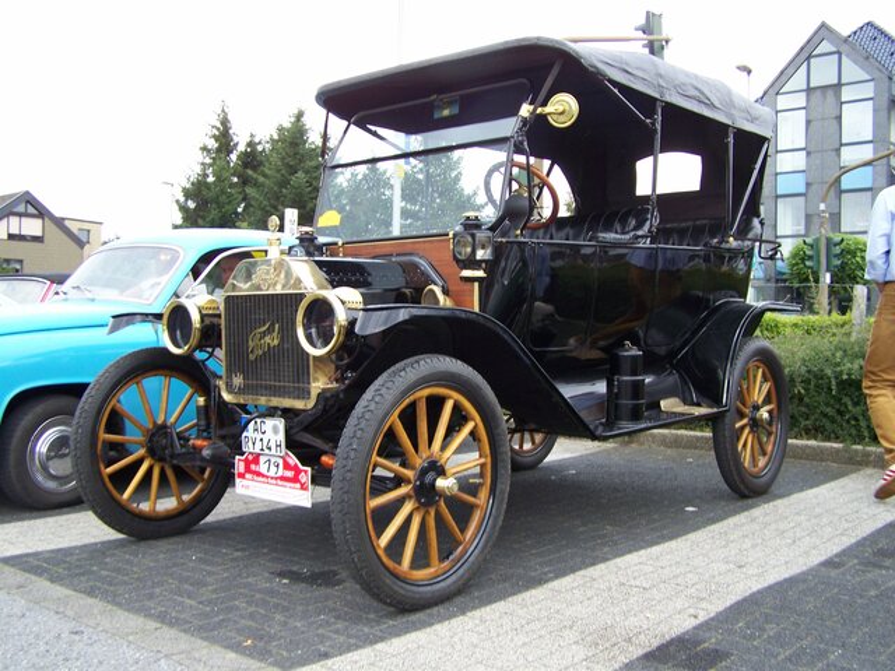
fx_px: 982
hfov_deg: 49.0
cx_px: 448
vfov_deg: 37.7
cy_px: 336
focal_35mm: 38
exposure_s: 1/80
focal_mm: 6.3
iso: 64
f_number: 2.8
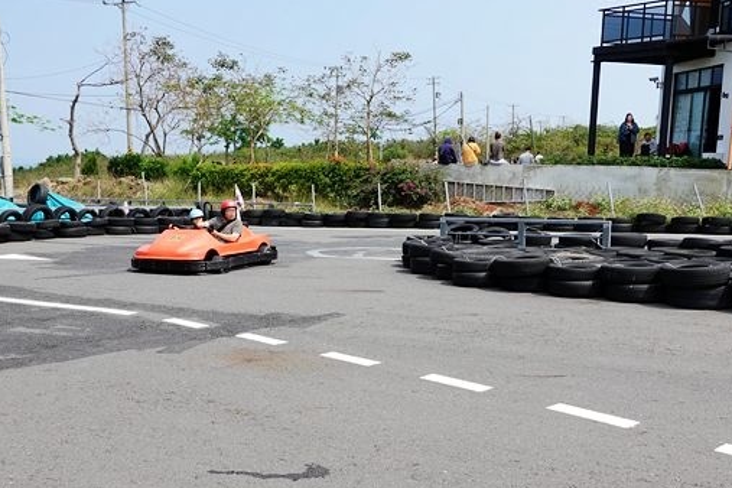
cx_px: 354
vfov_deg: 32.5
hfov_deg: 47.4
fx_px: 834
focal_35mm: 41
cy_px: 298
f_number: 5.6
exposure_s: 1/400
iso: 125
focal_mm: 12.01
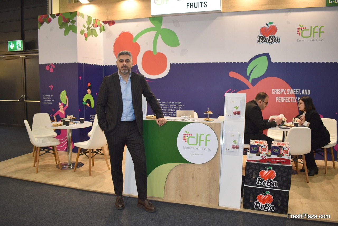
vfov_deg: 41.8
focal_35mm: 32
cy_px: 113
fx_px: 296
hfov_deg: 59.4
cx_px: 169
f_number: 3.8
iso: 280
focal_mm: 21
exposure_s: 1/60
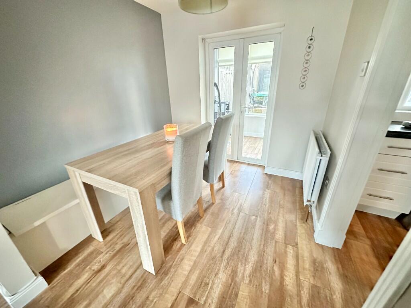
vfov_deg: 85.7
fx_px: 166
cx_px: 206
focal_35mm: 14
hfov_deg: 102.1
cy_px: 154
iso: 1600
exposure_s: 1/34
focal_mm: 2.22
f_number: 2.2
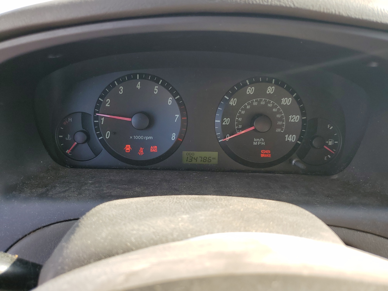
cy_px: 146
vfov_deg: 53.1
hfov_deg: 67.3
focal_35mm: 26
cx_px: 194
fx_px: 291
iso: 50
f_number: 1.5
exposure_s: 1/333
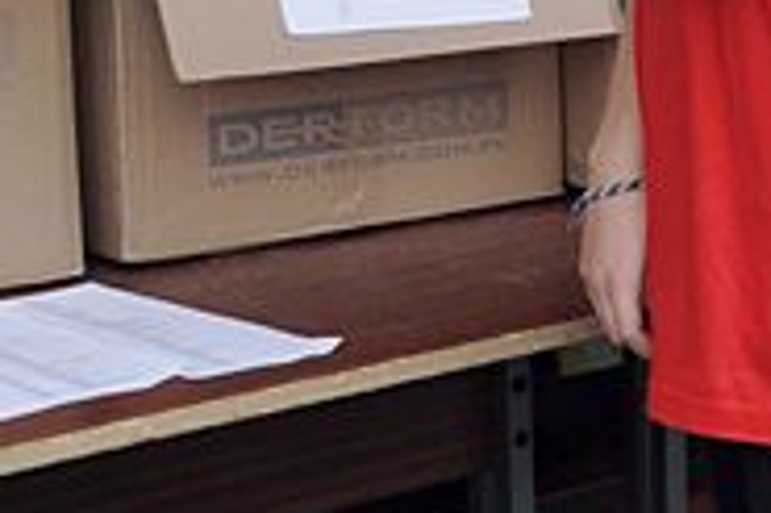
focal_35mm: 152
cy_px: -65
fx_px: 3252
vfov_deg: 8.9
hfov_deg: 11.8
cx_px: 1638
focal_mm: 22
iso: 640
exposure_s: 1/200
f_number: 7.1
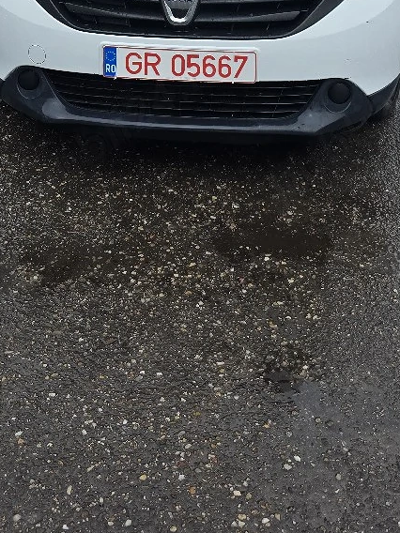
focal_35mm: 54
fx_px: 832
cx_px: 190
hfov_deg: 27.0
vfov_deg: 30.8
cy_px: -83
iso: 80
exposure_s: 1/3333
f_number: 1.7
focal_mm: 6.3
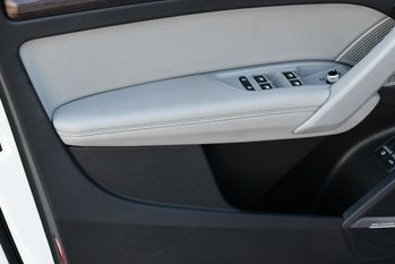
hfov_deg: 30.4
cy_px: 93
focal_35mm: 66
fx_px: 724
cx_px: 244
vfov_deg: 20.6
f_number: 3.5
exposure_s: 1/250
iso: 400
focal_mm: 18
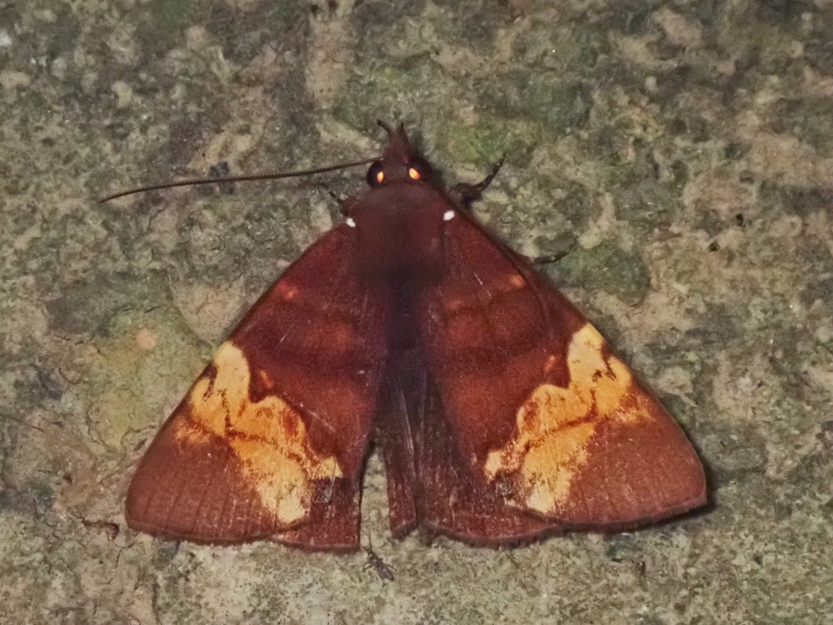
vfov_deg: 14.8
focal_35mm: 100
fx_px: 2406
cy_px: 312
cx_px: 416
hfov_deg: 19.6
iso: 1600
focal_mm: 18
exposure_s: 1/500
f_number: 18
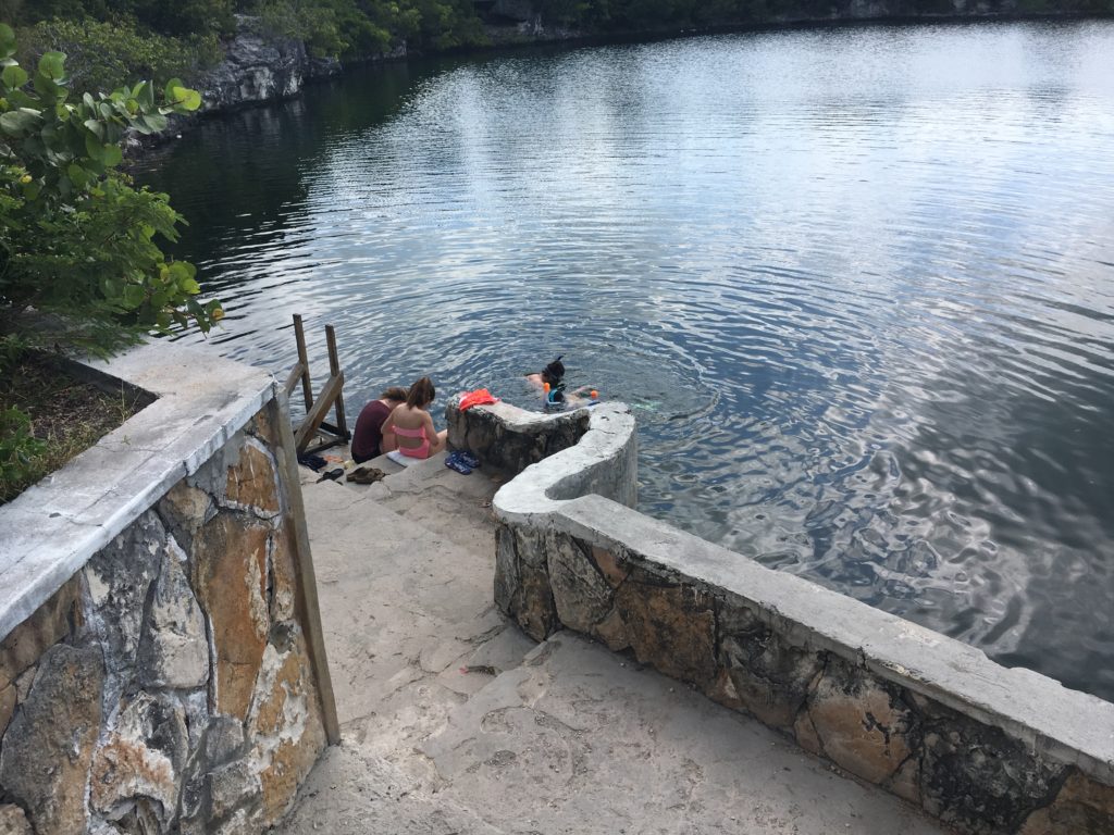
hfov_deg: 61.7
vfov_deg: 48.2
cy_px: 418
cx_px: 557
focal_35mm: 29
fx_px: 933
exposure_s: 1/1261
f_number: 2.2
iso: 25
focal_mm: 4.15
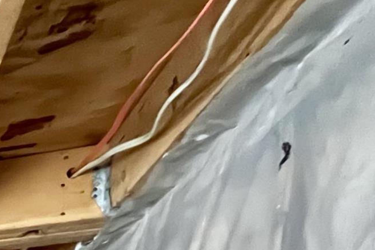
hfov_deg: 17.3
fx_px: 657
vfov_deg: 15.5
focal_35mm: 63
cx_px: -440
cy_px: 545
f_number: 1.8
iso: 2000
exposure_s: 1/24
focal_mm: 1.57
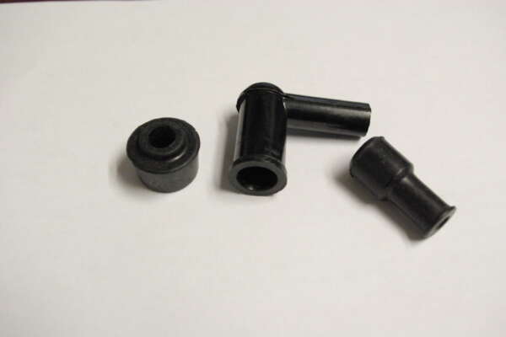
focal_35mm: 42
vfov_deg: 31.9
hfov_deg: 46.4
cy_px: 168
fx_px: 590
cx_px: 253
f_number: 5.6
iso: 1600
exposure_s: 1/30
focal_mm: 28.13
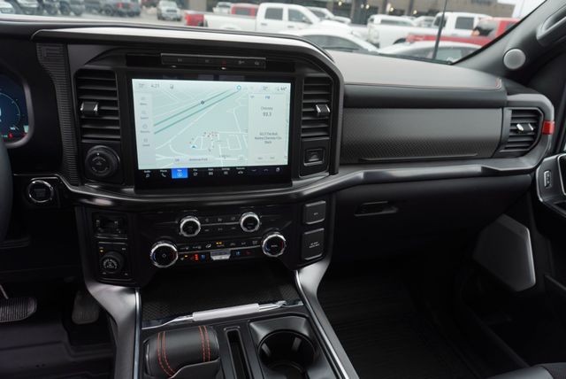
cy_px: 190
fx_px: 378
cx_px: 283
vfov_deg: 53.2
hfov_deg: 73.7
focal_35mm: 24
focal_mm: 16
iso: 100
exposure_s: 1/80
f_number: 4.5
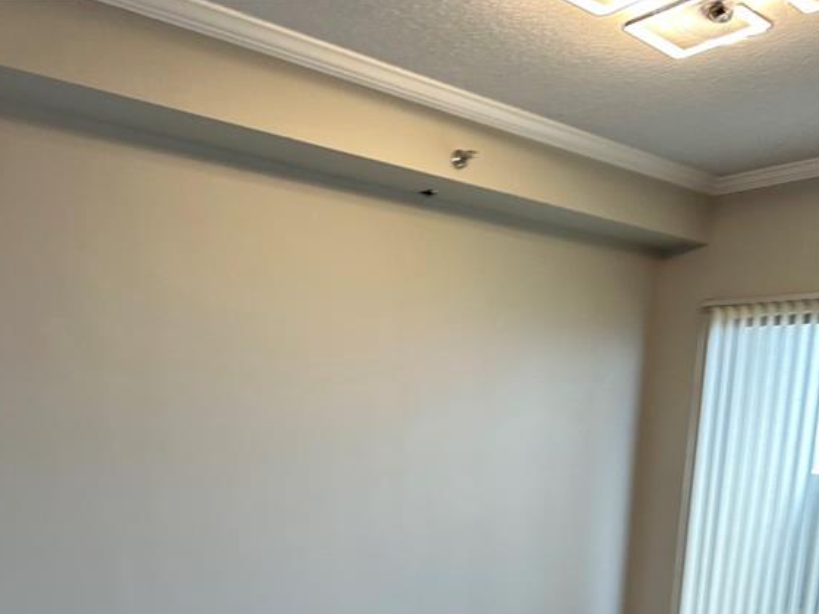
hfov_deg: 55.4
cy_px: 558
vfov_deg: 39.6
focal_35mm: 33
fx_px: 781
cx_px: 403
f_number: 1.78
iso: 125
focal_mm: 6.86
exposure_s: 1/60
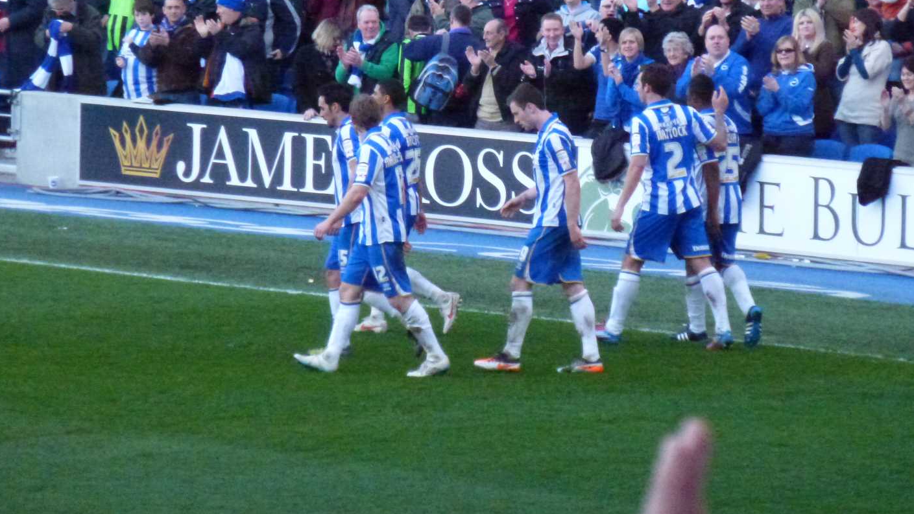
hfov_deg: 7.0
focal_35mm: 308
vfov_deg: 3.9
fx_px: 7466
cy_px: 152
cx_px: 463
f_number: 5.6
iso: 1600
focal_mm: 44.5
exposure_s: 1/320
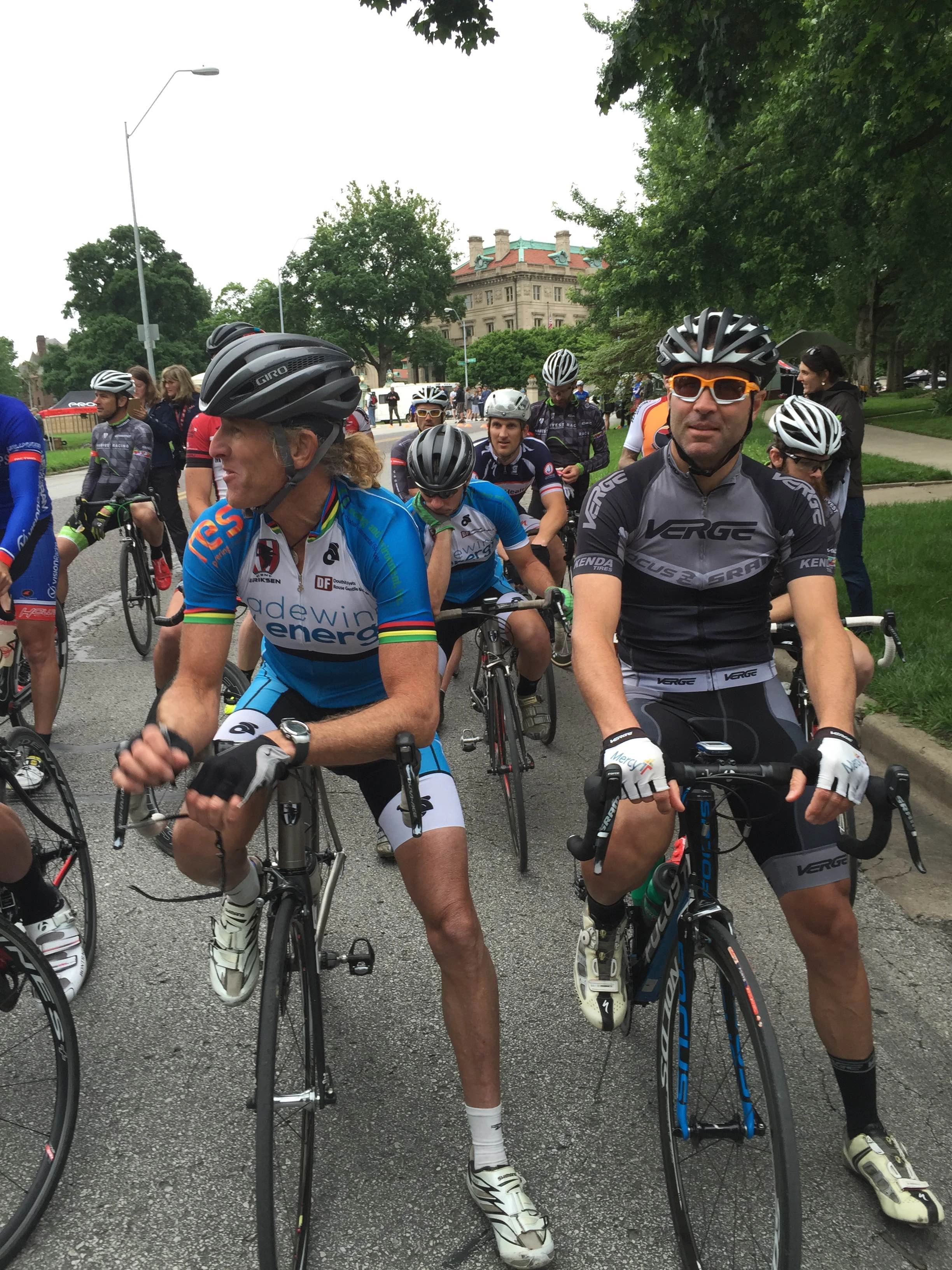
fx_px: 1063
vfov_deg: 61.7
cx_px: 476
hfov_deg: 48.2
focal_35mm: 29
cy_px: 635
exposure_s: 1/60
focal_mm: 4.15
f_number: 2.2
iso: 32
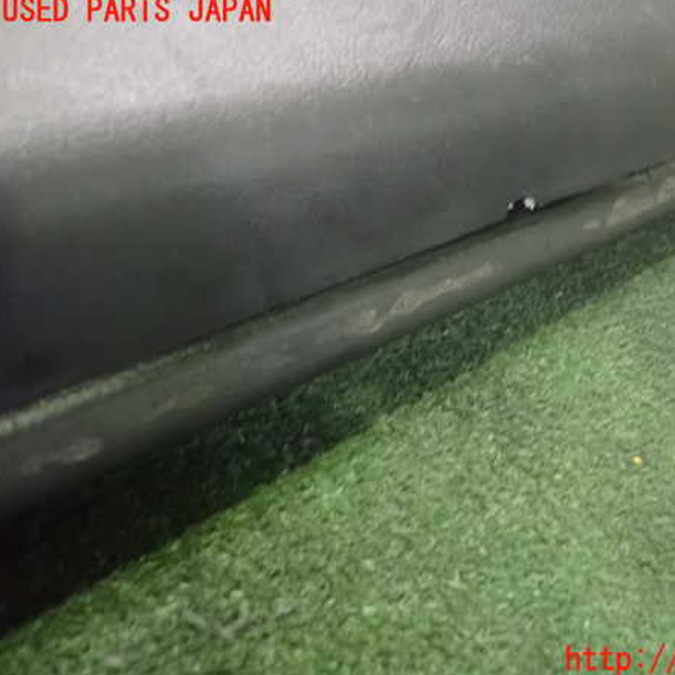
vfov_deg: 46.0
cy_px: 336
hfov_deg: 45.3
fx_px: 794
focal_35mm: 36
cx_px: 452
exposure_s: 1/40
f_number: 2.3
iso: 1600
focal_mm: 5.4
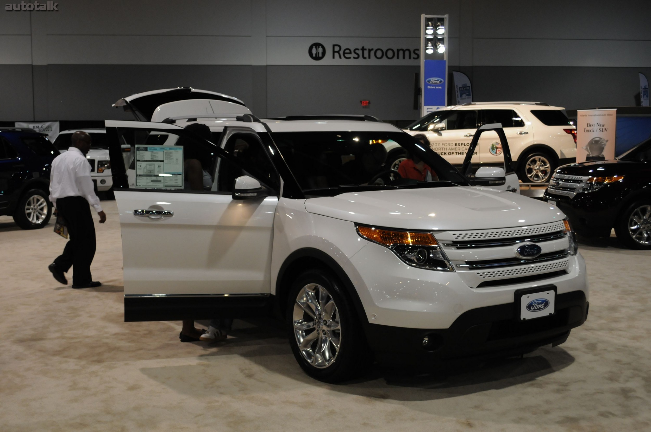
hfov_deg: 43.6
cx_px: 326
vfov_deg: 29.8
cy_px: 216
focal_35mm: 45
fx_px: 813
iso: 800
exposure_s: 1/100
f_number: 5
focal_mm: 30
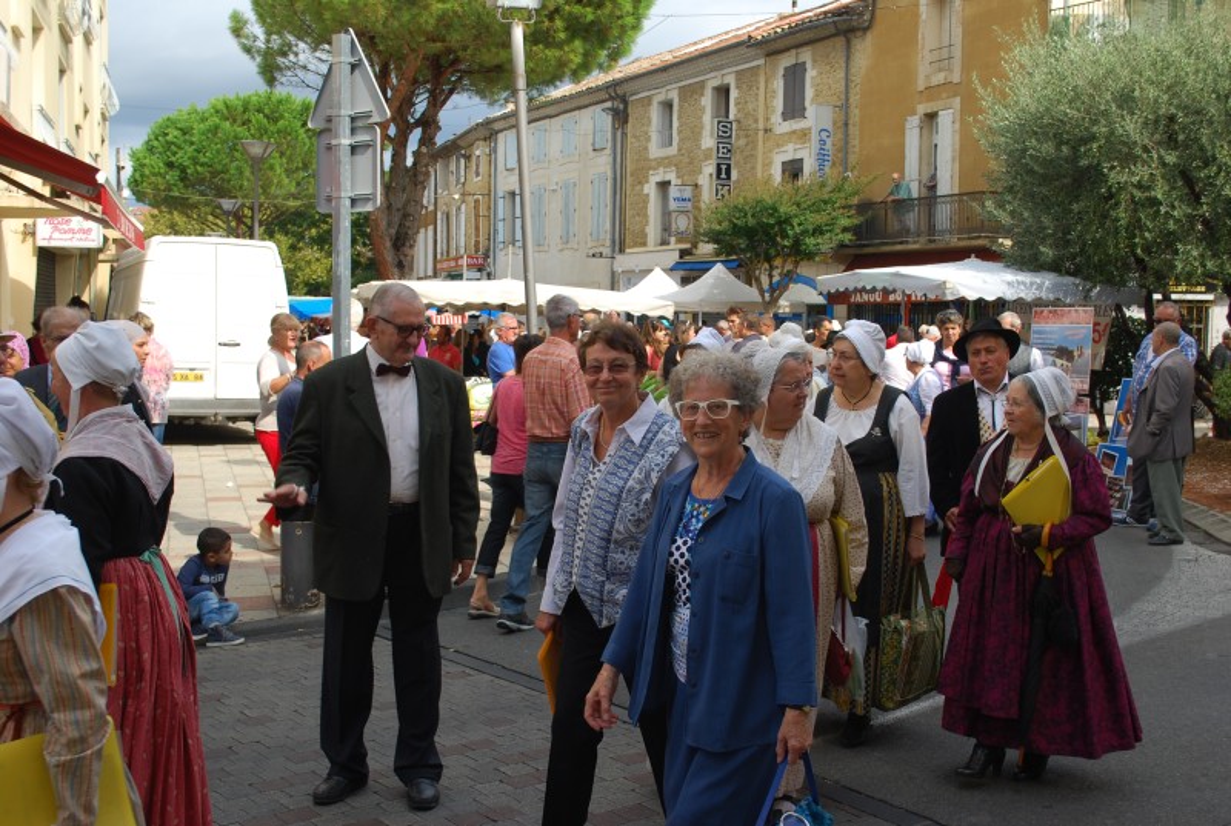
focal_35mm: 42
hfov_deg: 46.3
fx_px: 1439
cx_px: 616
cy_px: 413
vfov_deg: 32.0
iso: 100
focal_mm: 28
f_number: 6.3
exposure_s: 1/160
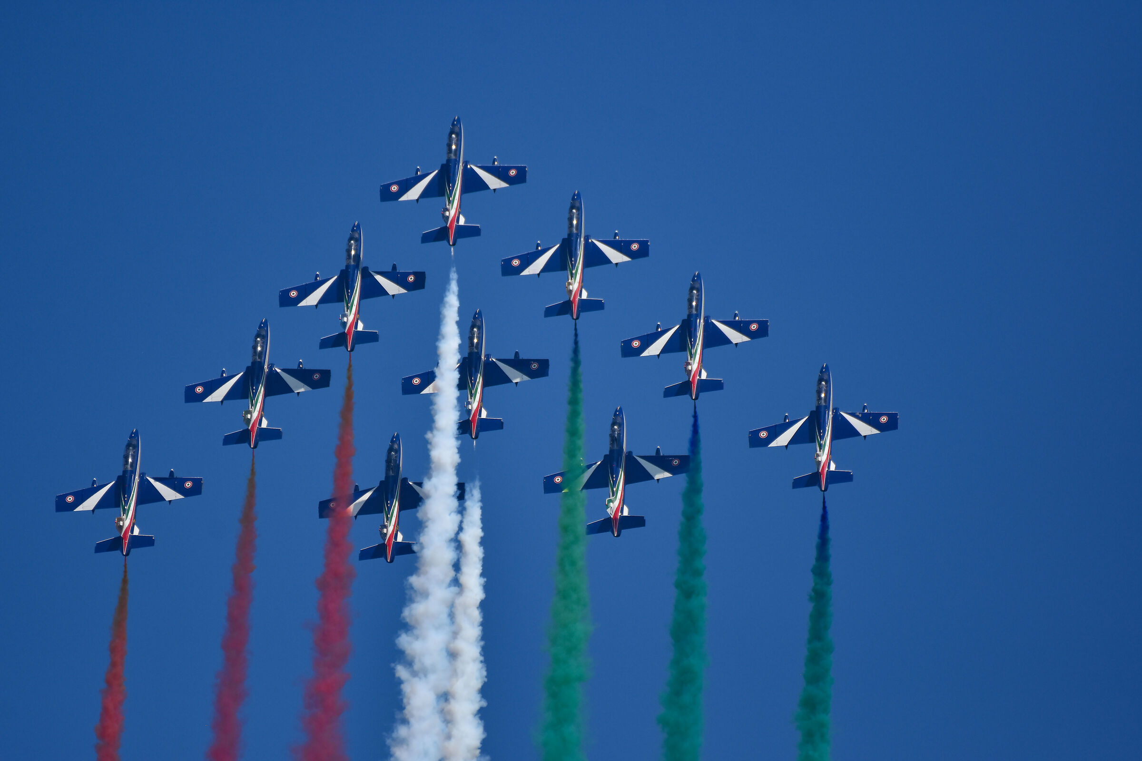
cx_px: 571
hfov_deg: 2.7
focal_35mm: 750
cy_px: 380
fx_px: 23790
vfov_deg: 1.8
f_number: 5.6
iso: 250
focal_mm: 500
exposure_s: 1/4000
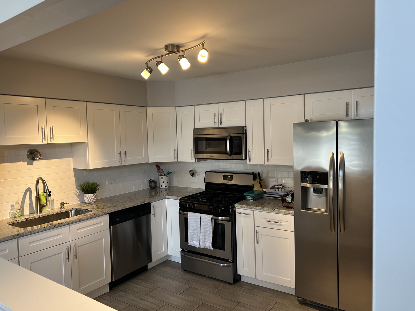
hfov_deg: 67.3
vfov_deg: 53.1
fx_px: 312
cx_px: 208
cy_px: 156
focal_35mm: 26
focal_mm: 5.7
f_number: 1.5
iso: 100
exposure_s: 1/120
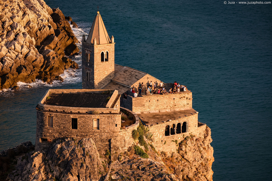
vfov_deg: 3.7
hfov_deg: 5.5
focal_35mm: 372
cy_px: 90
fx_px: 2811
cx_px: 136
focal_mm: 248.9
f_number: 7.1
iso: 200
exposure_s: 1/180
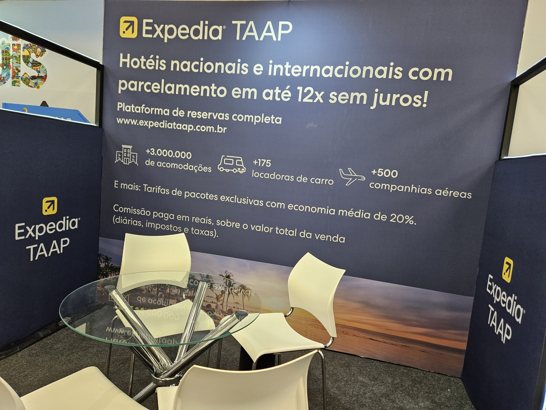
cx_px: 273
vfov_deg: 58.9
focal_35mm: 23
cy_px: 205
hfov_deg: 73.9
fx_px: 363
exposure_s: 1/120
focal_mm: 5.4
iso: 200
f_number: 1.8
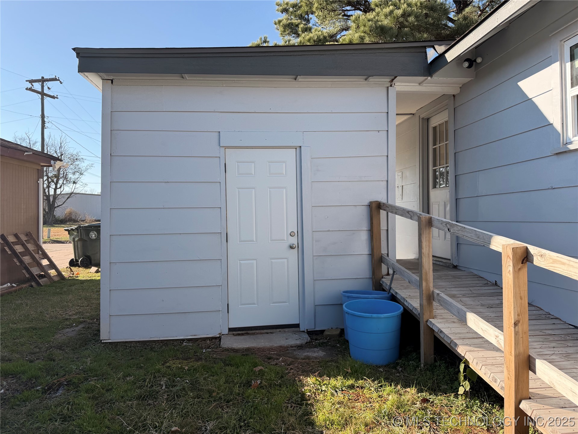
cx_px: 289
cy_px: 217
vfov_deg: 56.8
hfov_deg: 71.6
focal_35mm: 24
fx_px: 401
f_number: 1.78
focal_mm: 6.76
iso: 100
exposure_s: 1/2053
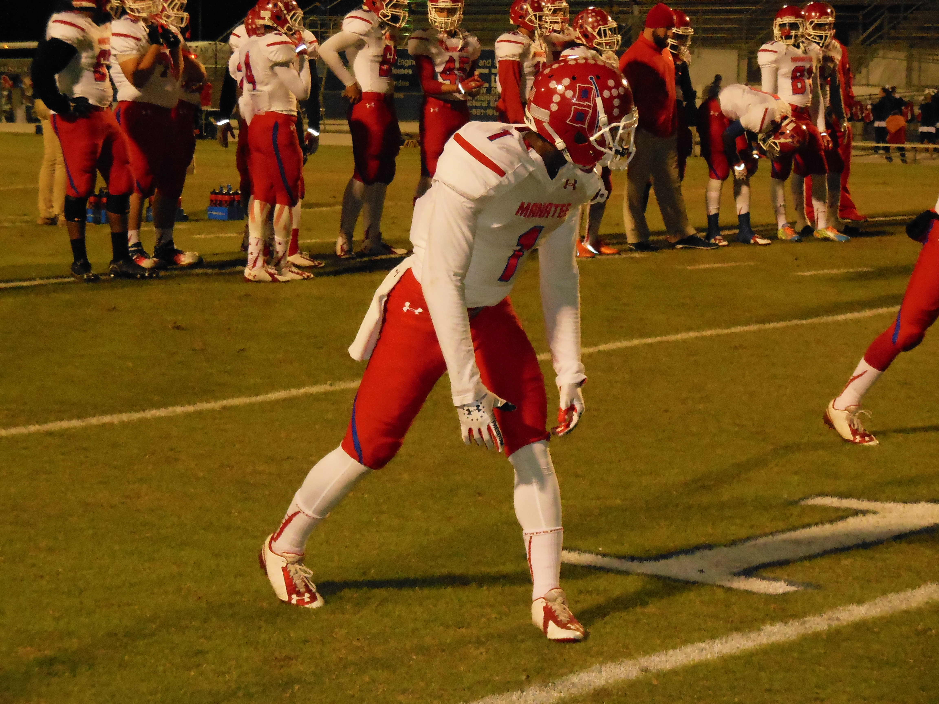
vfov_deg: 13.3
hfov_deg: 17.7
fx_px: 3011
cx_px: 470
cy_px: 352
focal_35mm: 111
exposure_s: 1/60
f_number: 4.8
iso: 1600
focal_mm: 19.7
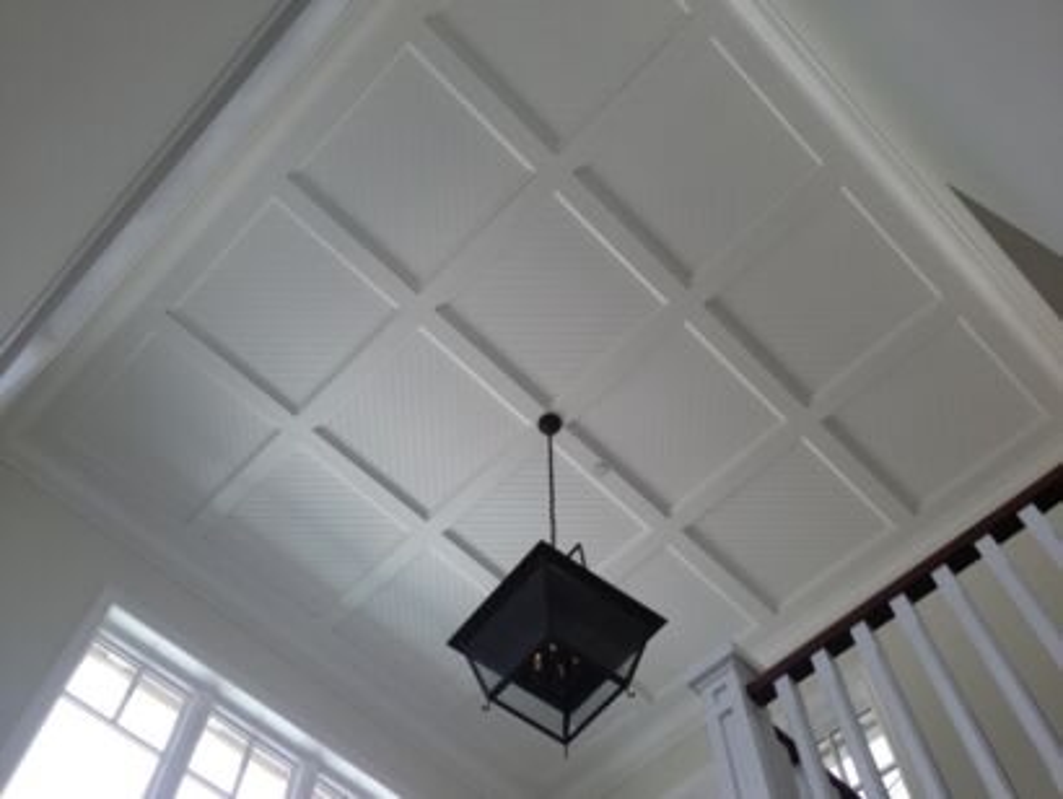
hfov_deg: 55.3
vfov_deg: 43.0
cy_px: 400
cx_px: 532
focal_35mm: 33
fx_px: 1014
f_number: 2.4
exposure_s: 1/201
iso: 50
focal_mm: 4.13
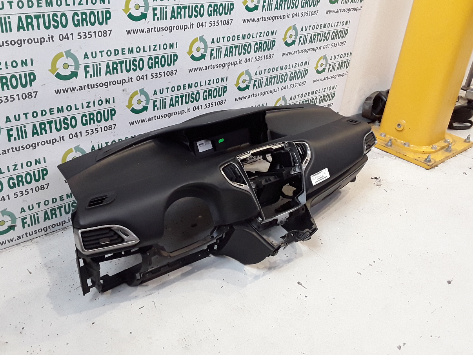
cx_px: 221
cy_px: 174
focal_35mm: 37
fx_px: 506
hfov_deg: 50.1
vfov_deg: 38.7
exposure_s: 1/33
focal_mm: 3.3
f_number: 2.2
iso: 324
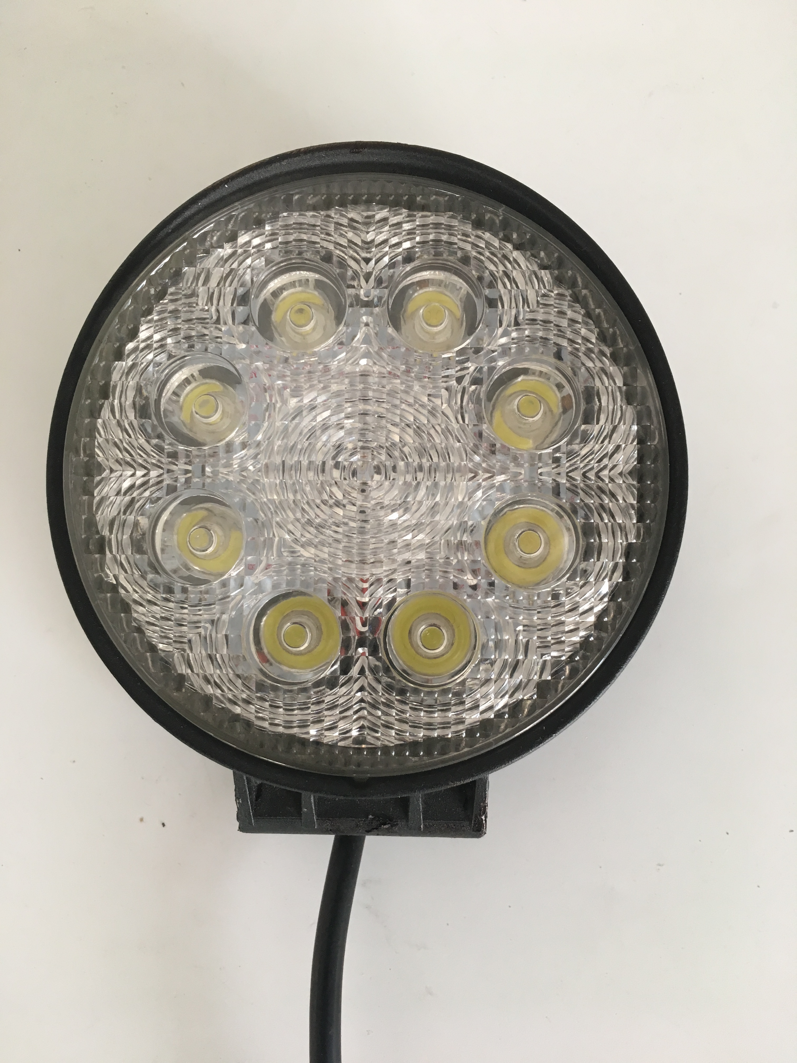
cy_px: 532
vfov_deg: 61.7
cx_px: 398
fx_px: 890
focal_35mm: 29
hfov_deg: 48.2
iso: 80
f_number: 2.2
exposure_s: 1/33
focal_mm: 4.15
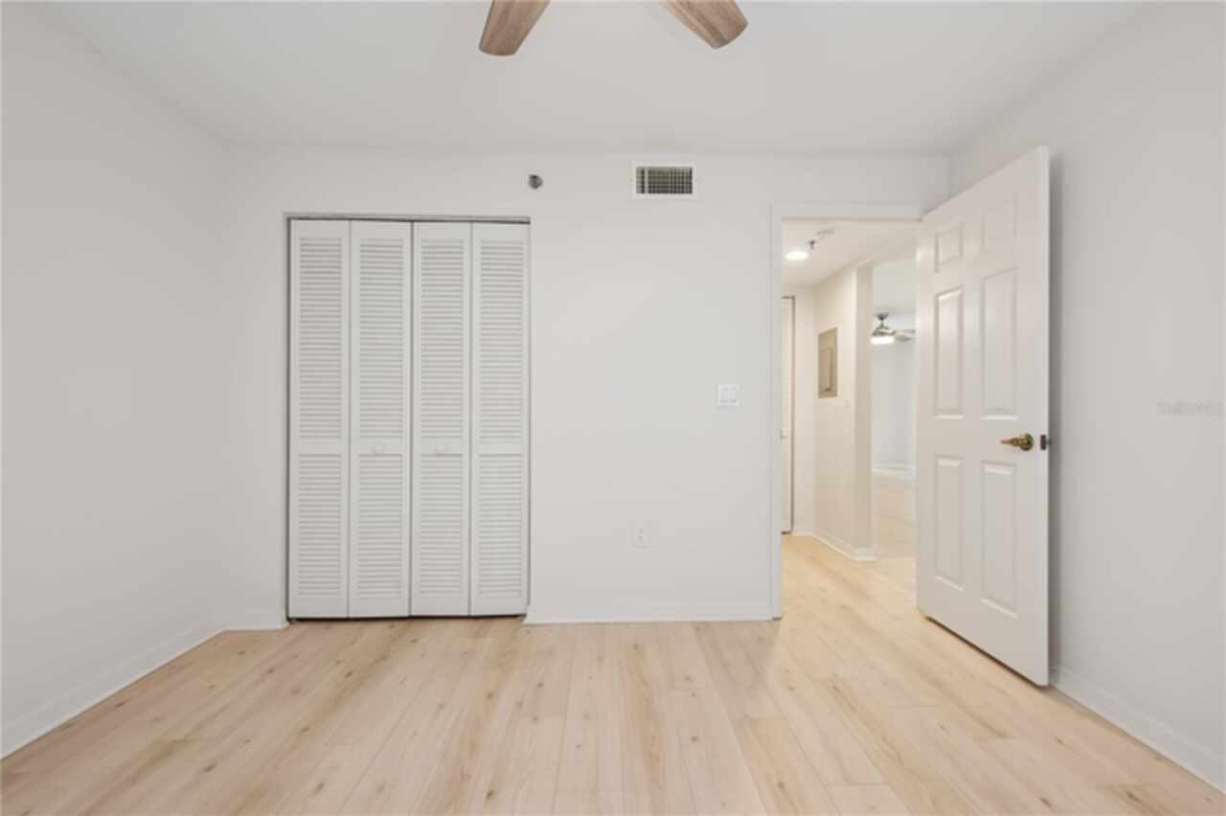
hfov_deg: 100.4
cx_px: 613
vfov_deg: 77.3
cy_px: 408
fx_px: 511
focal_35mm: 15
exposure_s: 1/4
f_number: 8
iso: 200
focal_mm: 10
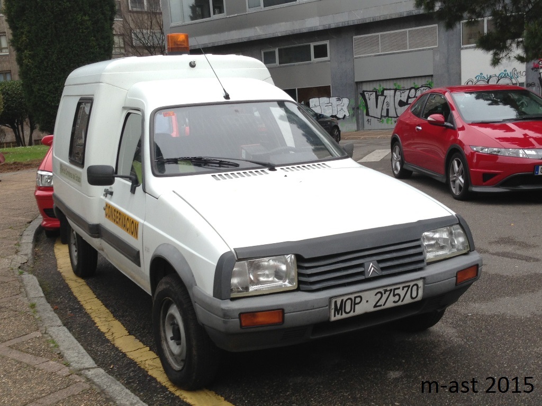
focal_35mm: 33
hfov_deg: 55.4
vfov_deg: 42.9
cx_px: 271
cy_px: 203
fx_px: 517
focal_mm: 4.13
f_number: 2.4
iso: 50
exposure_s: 1/326
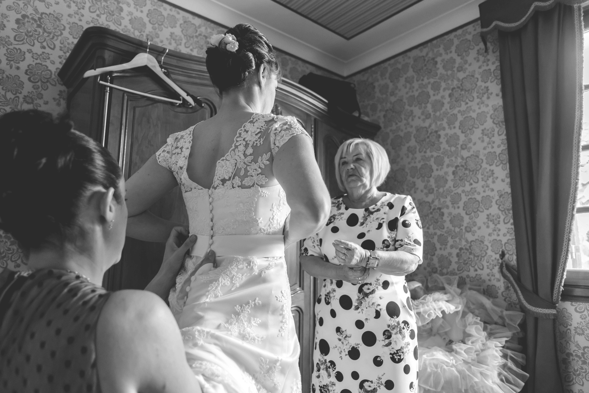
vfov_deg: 53.2
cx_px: 294
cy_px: 196
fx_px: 393
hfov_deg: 73.7
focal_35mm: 24
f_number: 3.2
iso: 1600
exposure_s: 1/100
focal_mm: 24
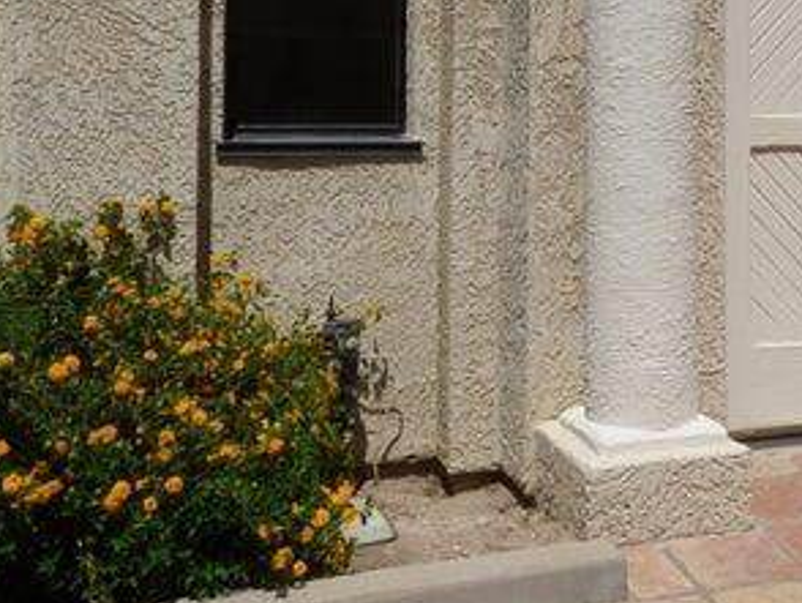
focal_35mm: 58
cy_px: 16
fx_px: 1345
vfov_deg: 24.3
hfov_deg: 32.4
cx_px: 626
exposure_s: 1/1600
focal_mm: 3.58
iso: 100
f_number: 4.5
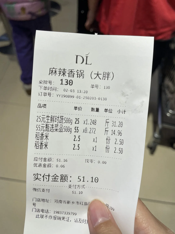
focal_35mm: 26
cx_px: 88
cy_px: 117
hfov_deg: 53.1
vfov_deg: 67.3
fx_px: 175
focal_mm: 4.2
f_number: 1.6
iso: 32
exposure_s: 1/100
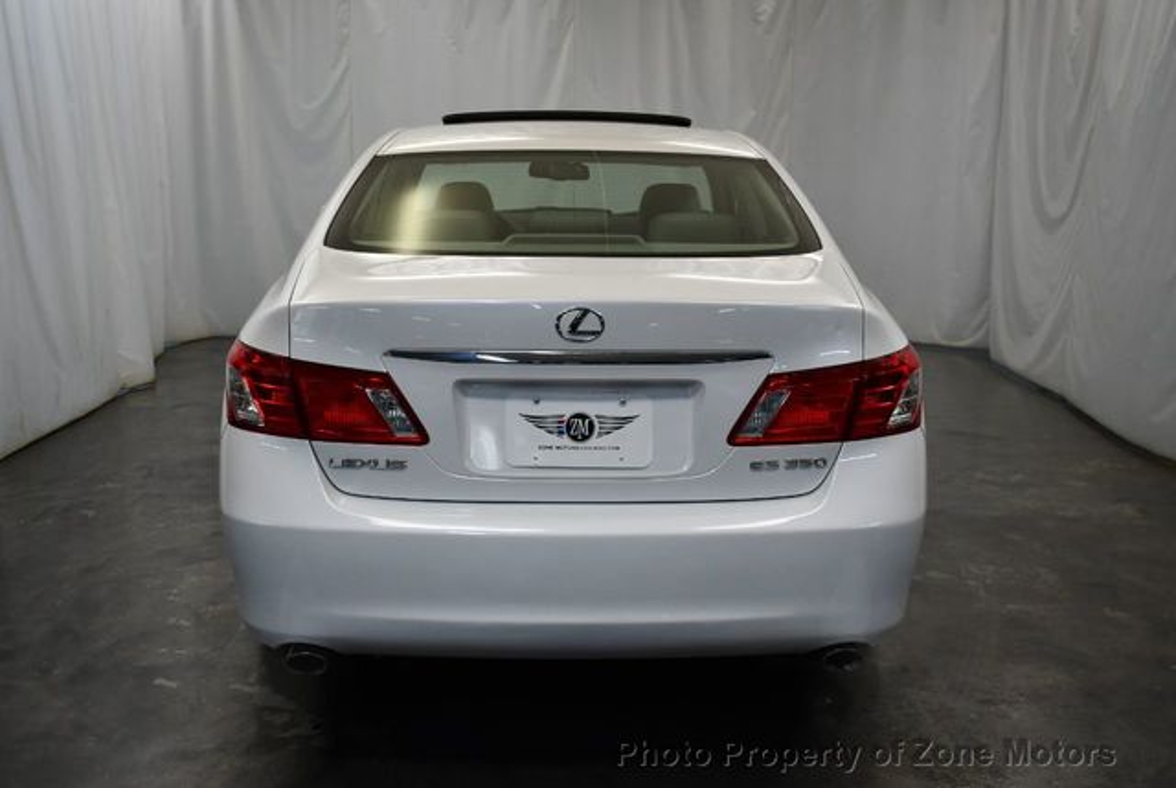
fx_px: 1178
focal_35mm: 36
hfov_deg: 53.1
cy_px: 394
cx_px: 588
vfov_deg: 37.0
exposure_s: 1/250
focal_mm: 18
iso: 640
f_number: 3.5
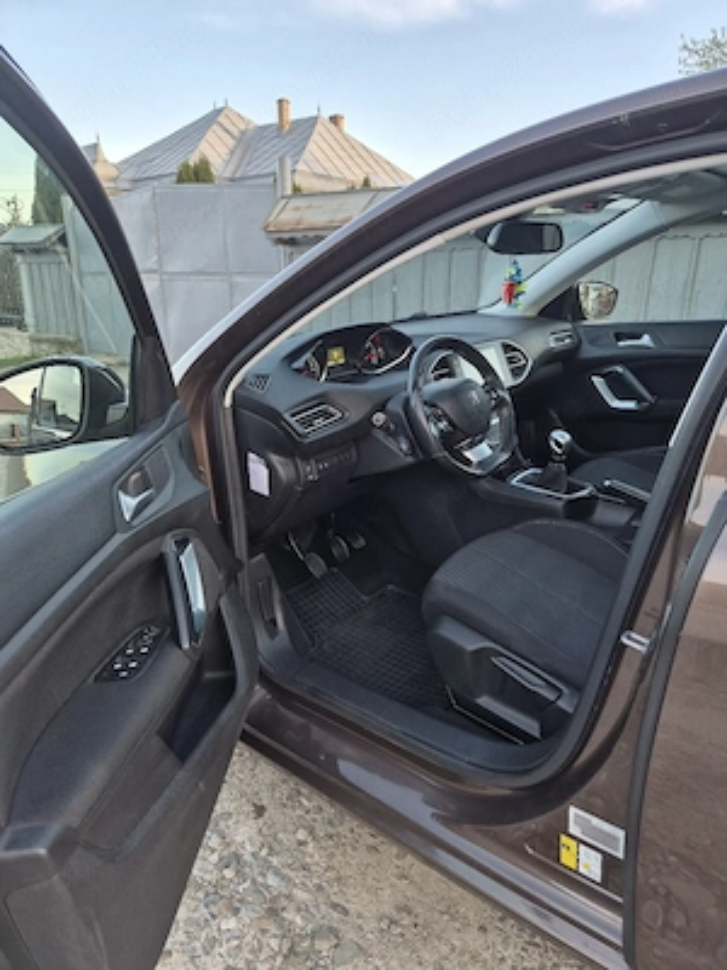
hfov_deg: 58.9
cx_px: 364
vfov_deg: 73.9
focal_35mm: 23
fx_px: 644
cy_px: 485
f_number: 1.8
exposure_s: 1/182
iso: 64
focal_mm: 5.4
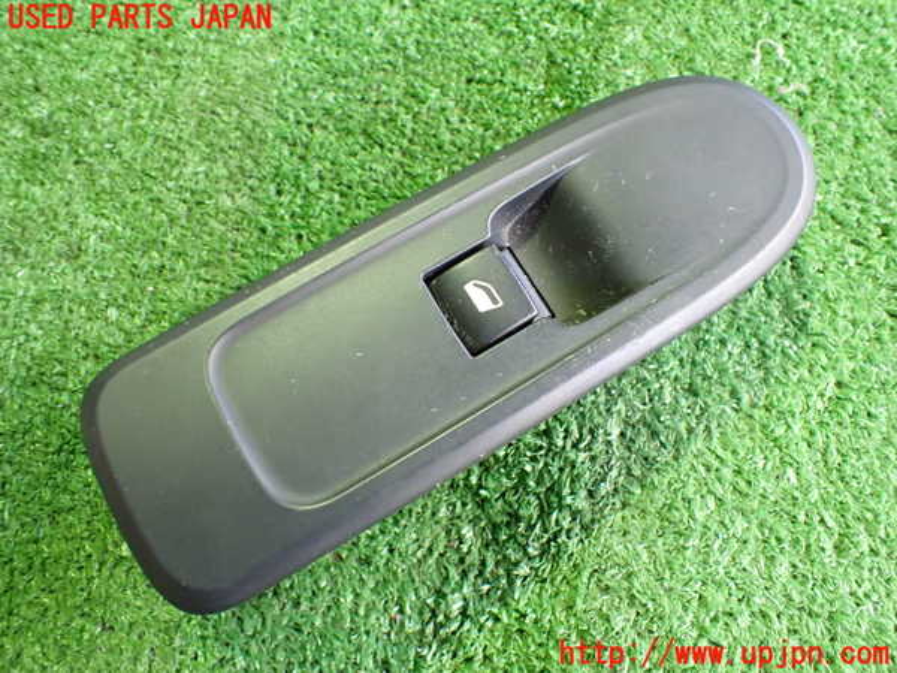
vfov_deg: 46.8
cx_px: 448
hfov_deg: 60.0
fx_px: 777
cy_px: 336
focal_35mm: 30
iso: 800
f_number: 2.3
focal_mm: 5.4
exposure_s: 1/40
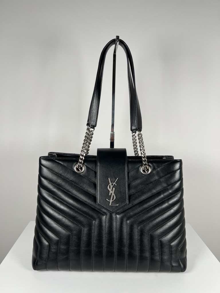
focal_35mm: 26
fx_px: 220
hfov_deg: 53.1
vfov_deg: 67.3
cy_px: 146
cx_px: 110
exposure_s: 1/121
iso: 40
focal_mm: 5.7
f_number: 1.5
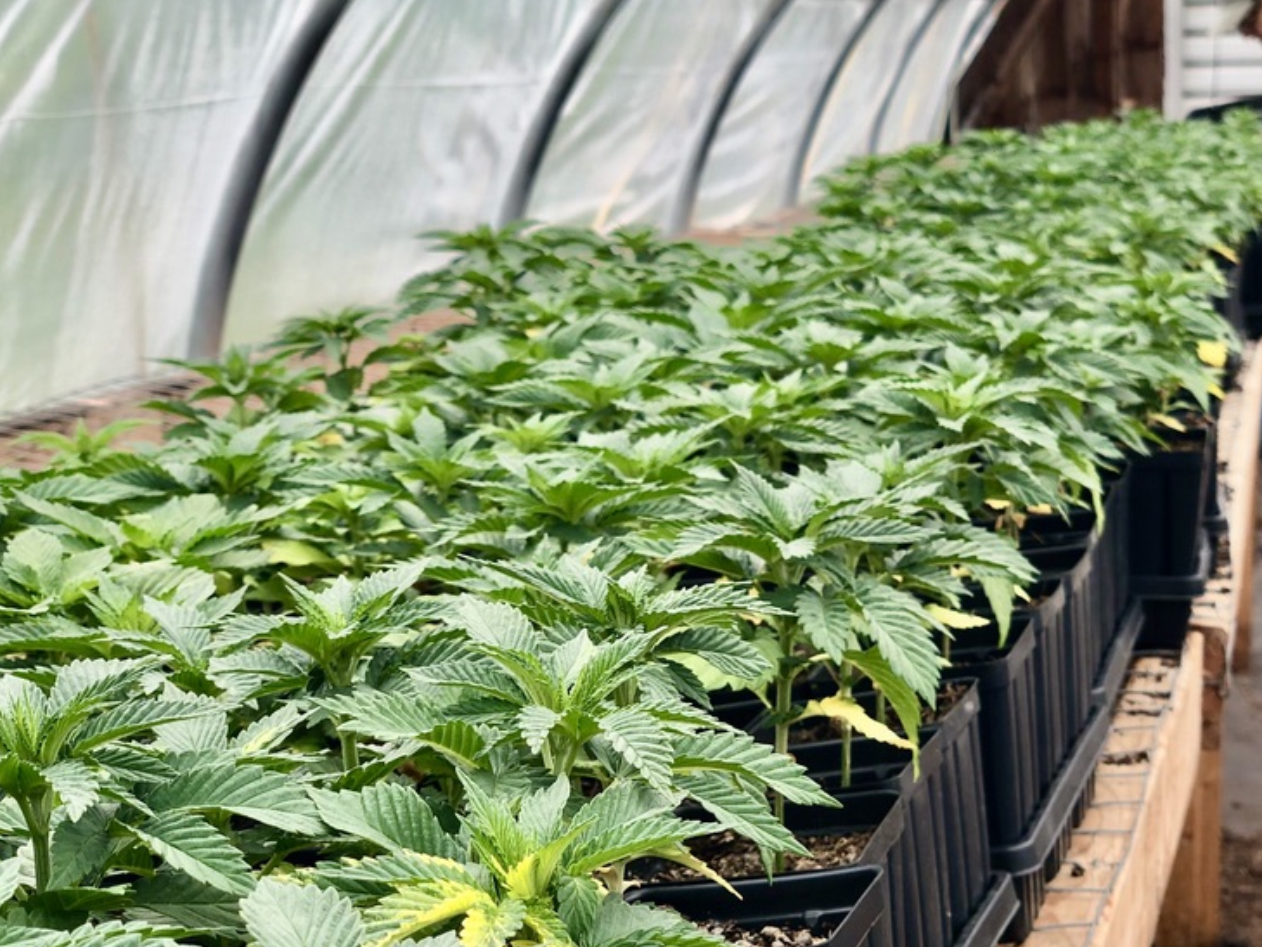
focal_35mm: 73
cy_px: 521
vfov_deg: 20.2
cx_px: 826
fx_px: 2662
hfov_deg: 26.5
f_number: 2.4
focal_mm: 6
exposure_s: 1/120
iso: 16
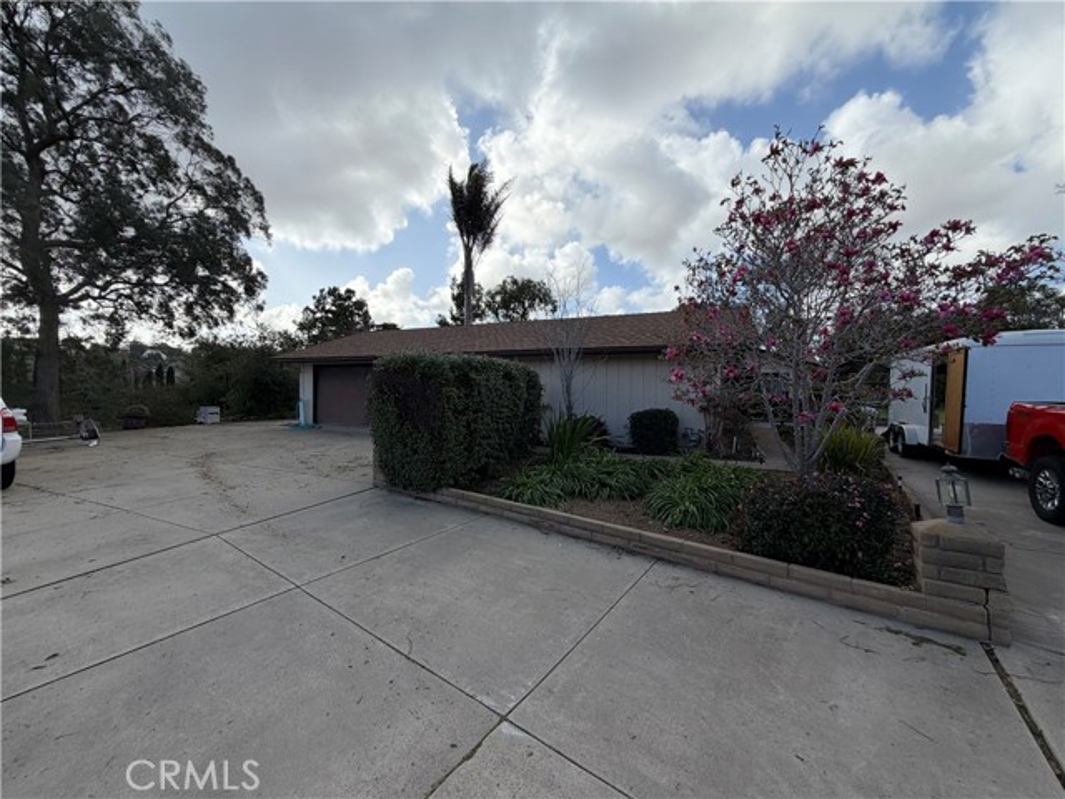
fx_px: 431
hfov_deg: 102.1
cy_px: 400
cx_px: 532
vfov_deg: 85.7
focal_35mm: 14
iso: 20
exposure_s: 1/864
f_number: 2.2
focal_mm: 2.22
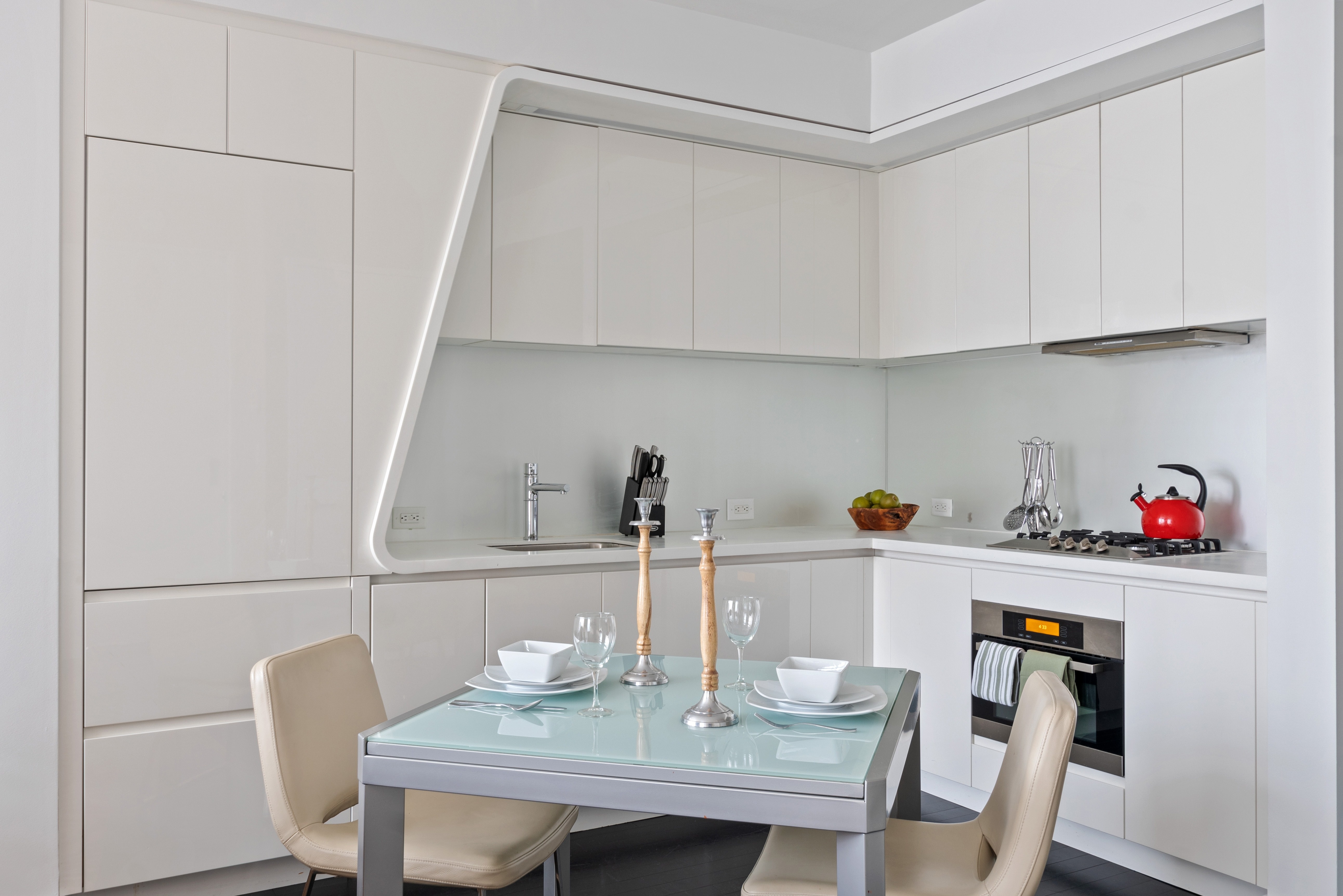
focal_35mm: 30
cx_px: 672
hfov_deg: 61.9
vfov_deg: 43.6
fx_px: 1119
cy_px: 448
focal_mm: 20
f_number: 8
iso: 200
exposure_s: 6
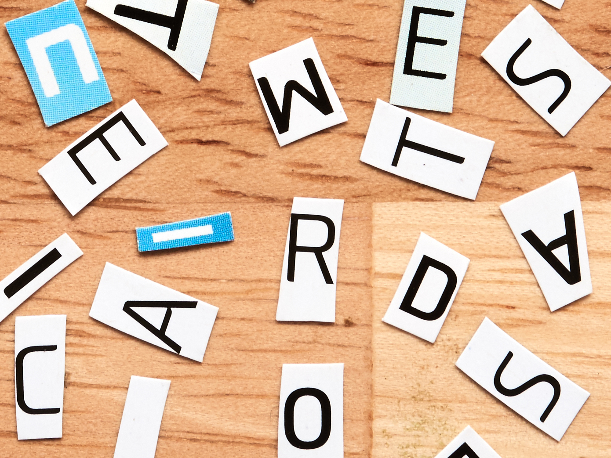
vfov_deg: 3.4
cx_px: 64
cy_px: -332
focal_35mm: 437
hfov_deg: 4.5
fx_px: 7715
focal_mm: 105
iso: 200
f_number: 22
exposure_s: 1/160
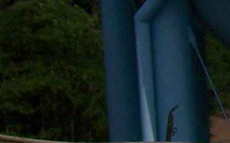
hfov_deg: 7.3
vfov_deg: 4.8
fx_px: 1679
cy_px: -143
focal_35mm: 268
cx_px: 575
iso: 80
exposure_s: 1/1000
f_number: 7.1
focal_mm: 6.3
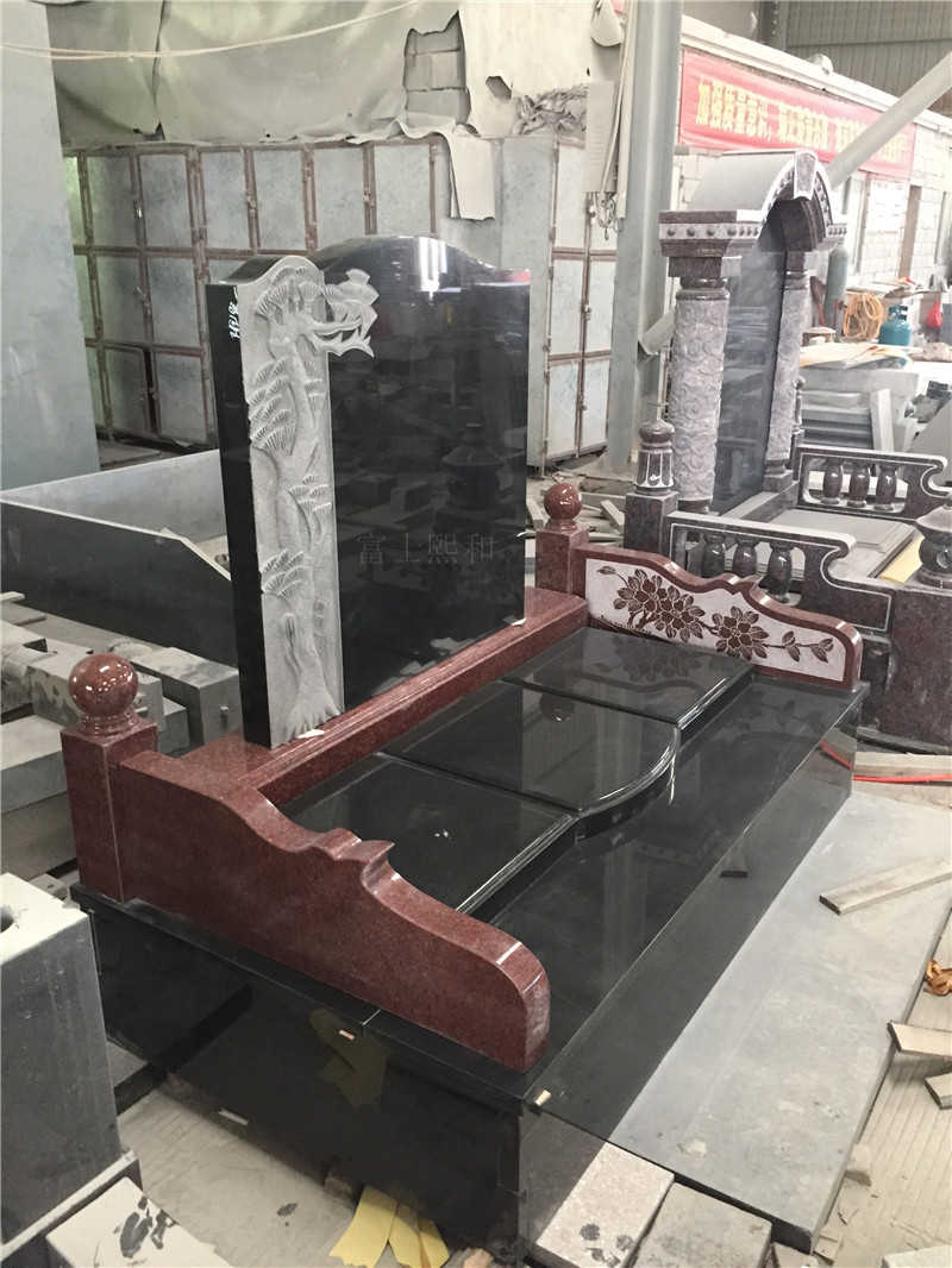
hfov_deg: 48.2
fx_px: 1063
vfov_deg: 61.6
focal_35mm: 29
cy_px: 634
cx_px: 476
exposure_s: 1/20
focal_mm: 4.15
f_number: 2.2
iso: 250
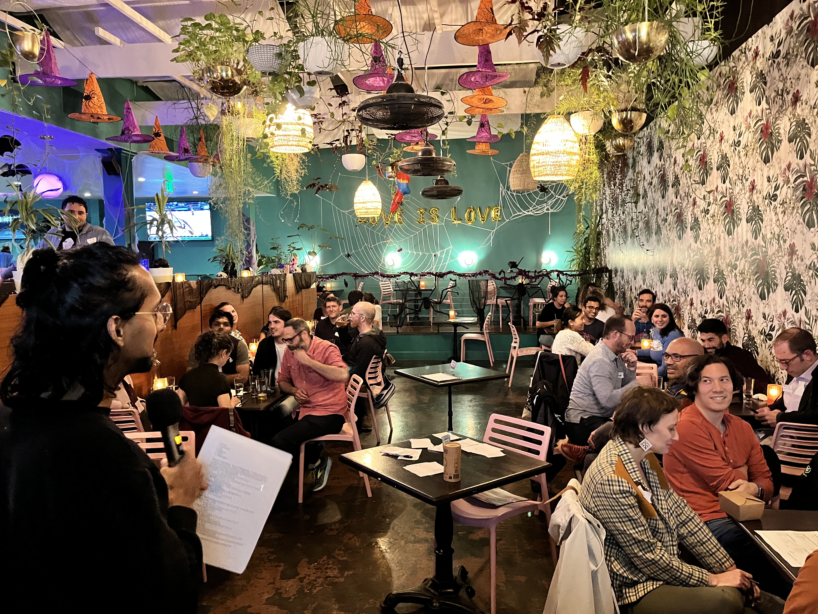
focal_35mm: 26
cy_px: 307
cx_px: 409
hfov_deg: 67.3
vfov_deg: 53.1
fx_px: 614
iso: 1000
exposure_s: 1/24
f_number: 1.6
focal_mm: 5.1
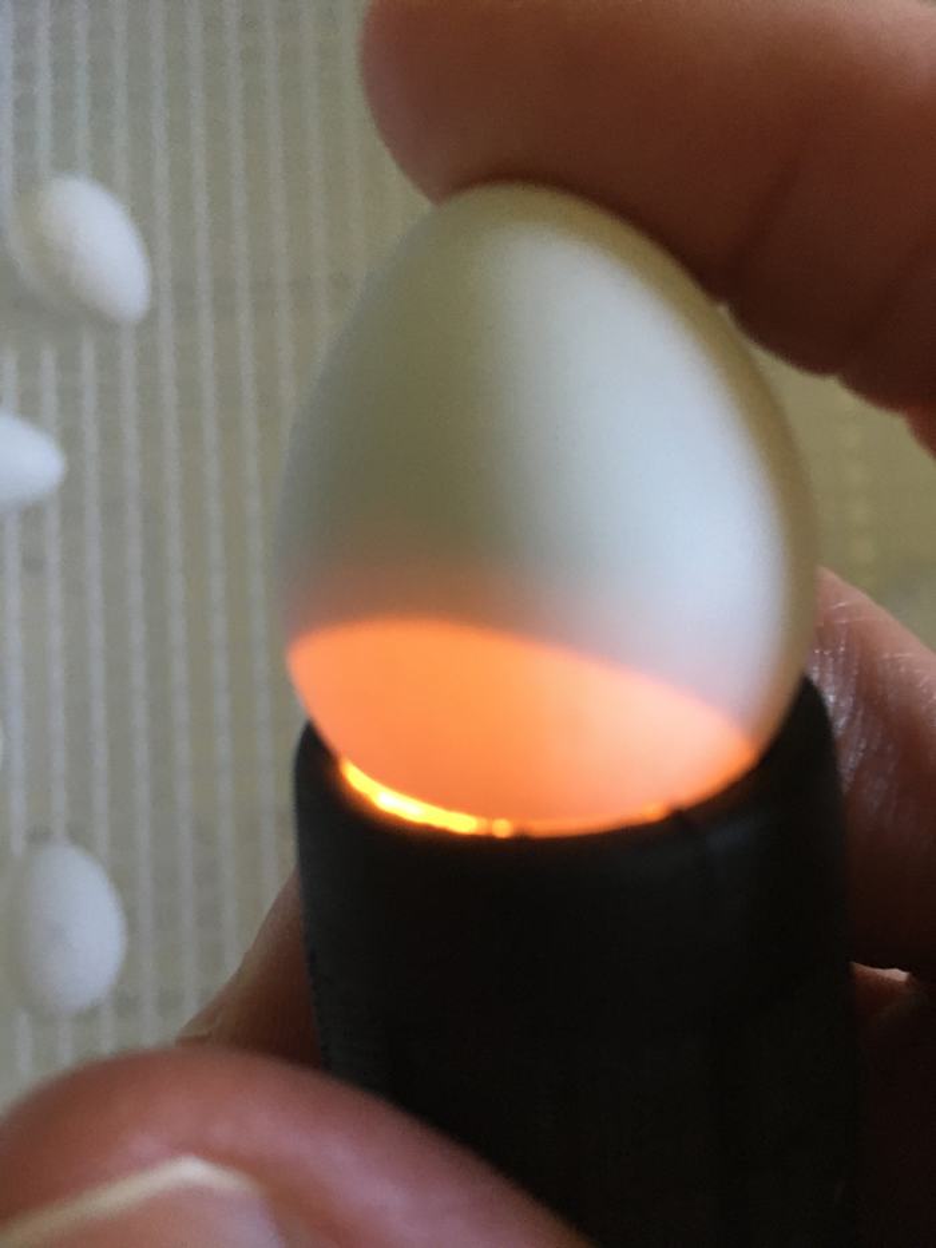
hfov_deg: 48.2
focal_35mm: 29
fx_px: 1045
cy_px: 624
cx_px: 468
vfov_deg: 61.7
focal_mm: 4.15
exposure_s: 1/17
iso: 200
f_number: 2.2
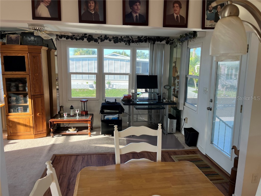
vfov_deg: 53.1
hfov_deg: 67.3
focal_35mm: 26
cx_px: 130
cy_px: 98
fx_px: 196
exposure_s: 1/164
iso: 50
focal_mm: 5.1
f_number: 1.6
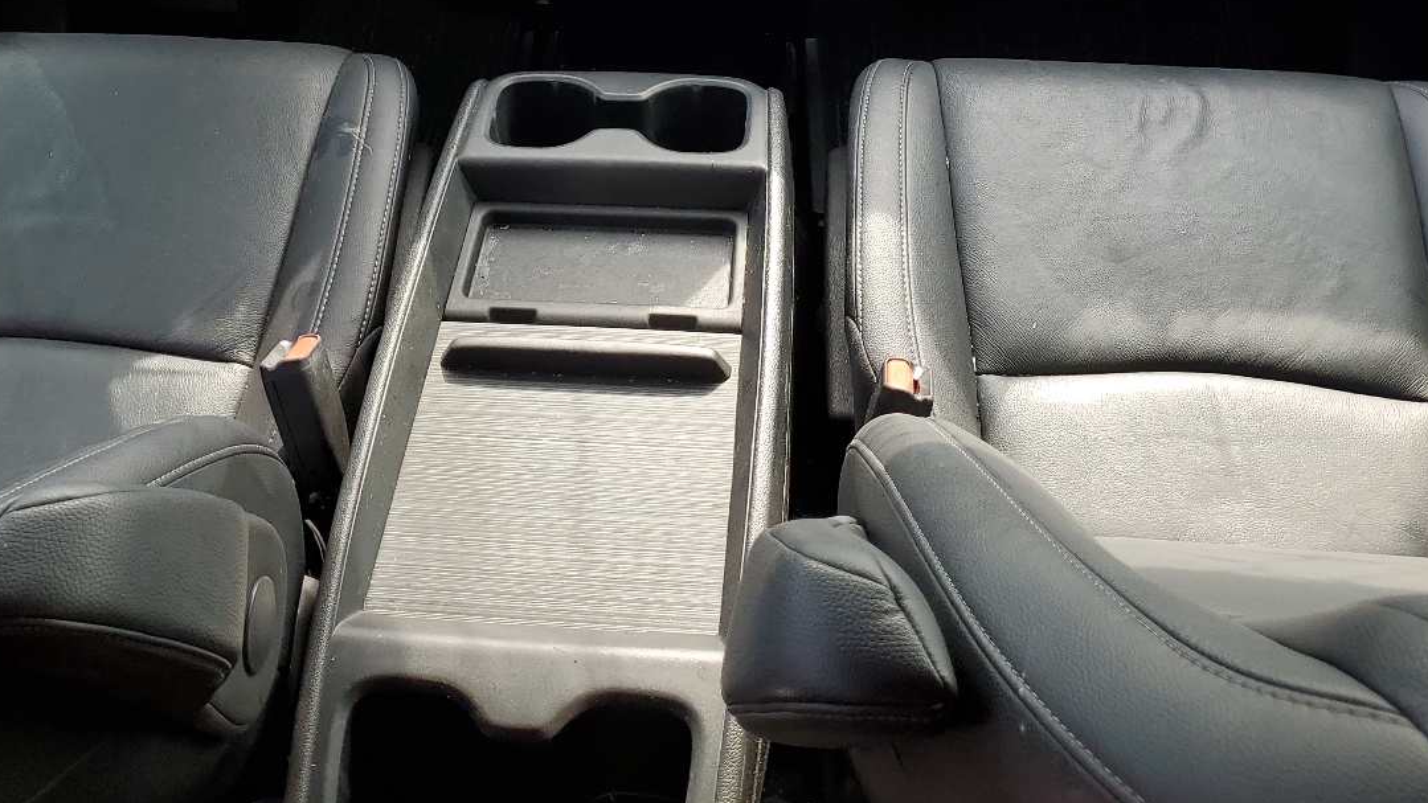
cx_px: 638
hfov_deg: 48.3
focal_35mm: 42
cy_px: 22
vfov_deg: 27.0
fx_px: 1590
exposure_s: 1/192
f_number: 1.5
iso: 50
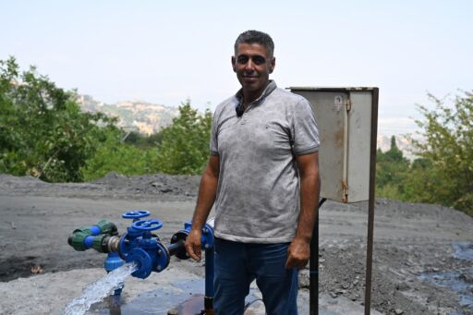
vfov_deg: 29.2
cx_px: 236
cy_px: 158
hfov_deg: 42.8
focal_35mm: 46
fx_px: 604
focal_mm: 46
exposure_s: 1/400
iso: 160
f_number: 5
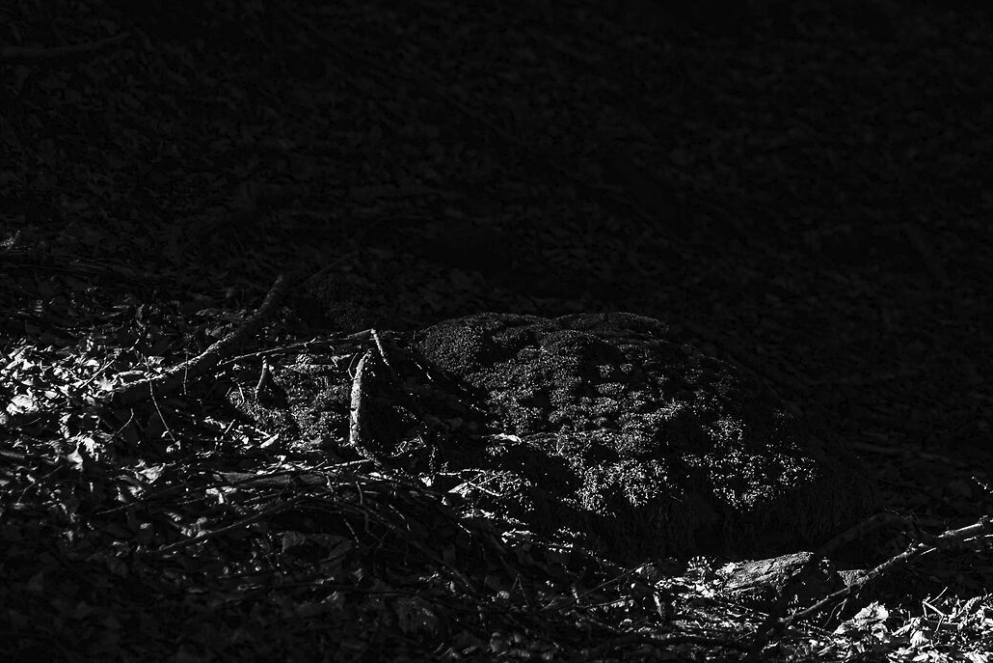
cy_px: 167
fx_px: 5462
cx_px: 1109
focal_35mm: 198
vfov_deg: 6.9
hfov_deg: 10.3
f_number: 2.8
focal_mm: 85
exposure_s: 1/640
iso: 100
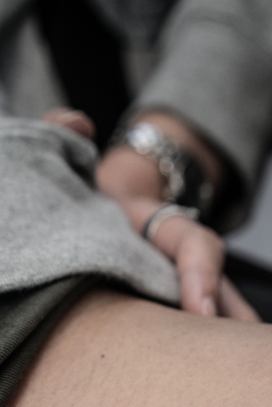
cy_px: 451
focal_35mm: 92
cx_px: 136
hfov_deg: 14.9
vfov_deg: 21.0
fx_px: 1042
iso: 1250
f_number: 4
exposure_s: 1/160
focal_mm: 35
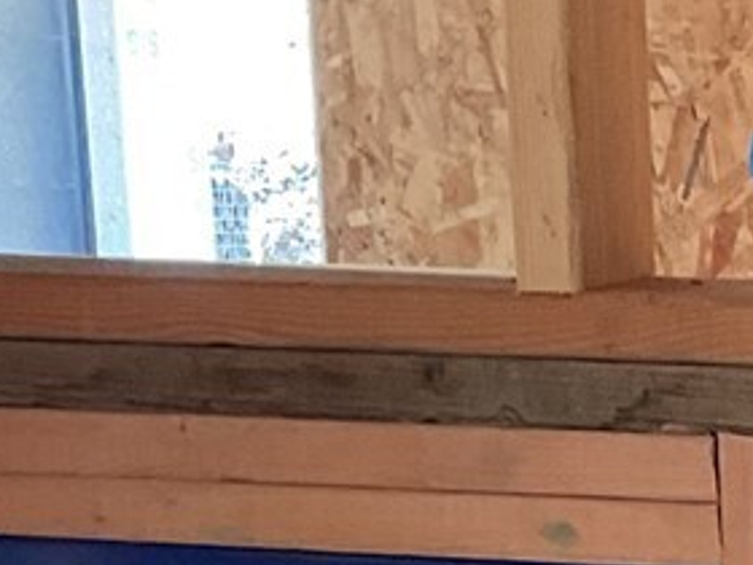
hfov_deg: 11.3
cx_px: 1232
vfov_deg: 8.3
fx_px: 3611
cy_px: 1259
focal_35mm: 166
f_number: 1.8
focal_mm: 3
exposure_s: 1/60
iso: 125
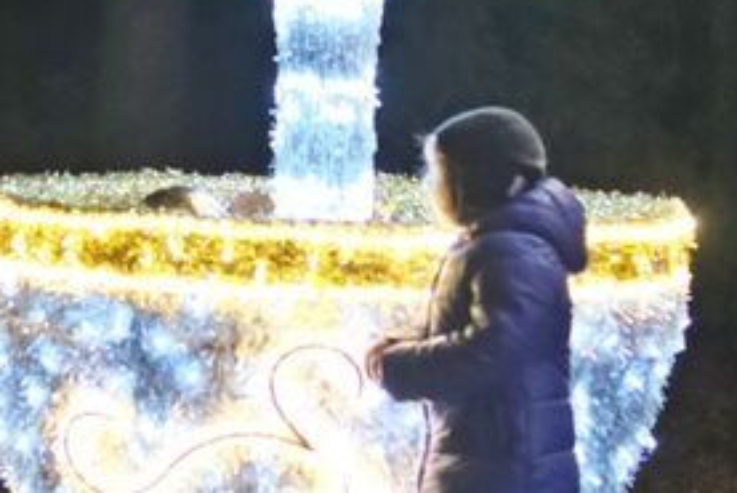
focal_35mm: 159
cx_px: -48
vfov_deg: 8.5
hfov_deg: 12.7
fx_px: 3257
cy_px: -155
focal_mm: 23
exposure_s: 1/220
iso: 3200
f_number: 1.4
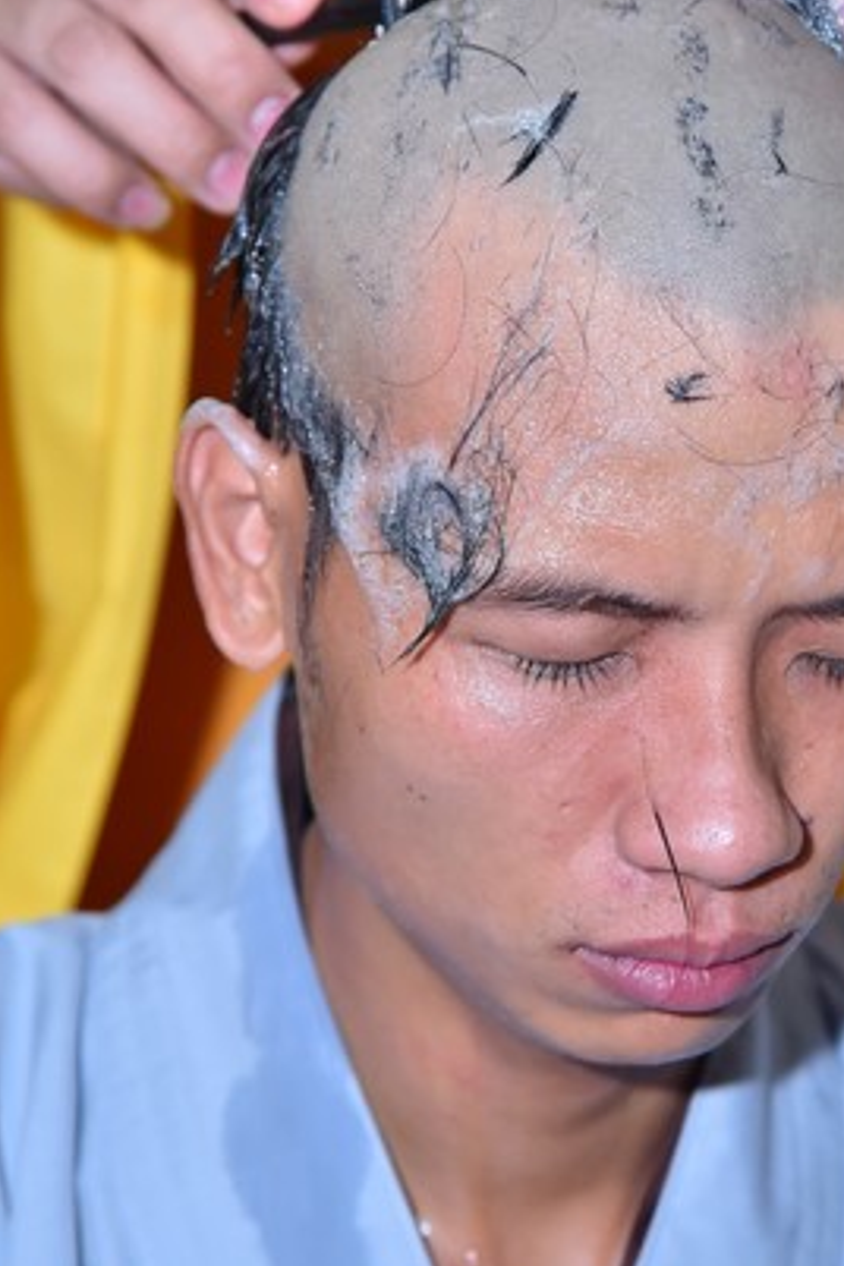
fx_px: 6822
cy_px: 768
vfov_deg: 10.6
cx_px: 660
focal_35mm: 194
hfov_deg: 7.1
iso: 800
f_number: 5.6
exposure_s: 1/160
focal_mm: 120
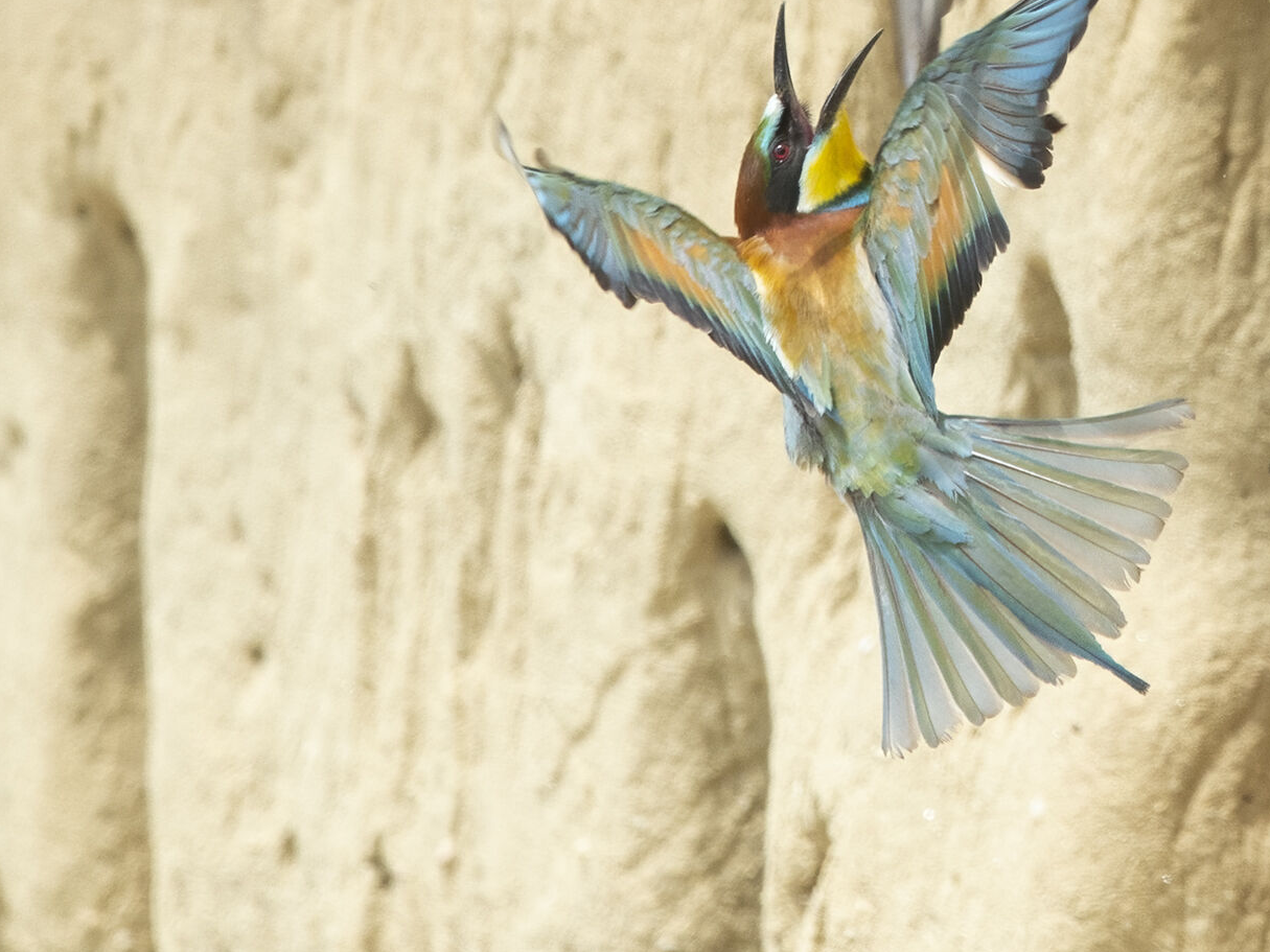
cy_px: 127
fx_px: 59172
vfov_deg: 0.9
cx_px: 883
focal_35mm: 1613
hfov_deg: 1.2
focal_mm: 850
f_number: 7.1
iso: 2000
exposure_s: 1/2500
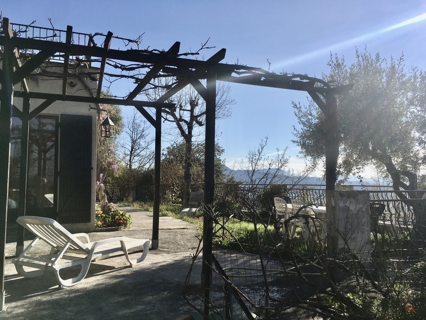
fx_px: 357
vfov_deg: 48.2
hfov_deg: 61.7
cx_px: 213
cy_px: 160
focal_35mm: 29
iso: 25
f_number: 2.2
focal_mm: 4.15
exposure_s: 1/2747
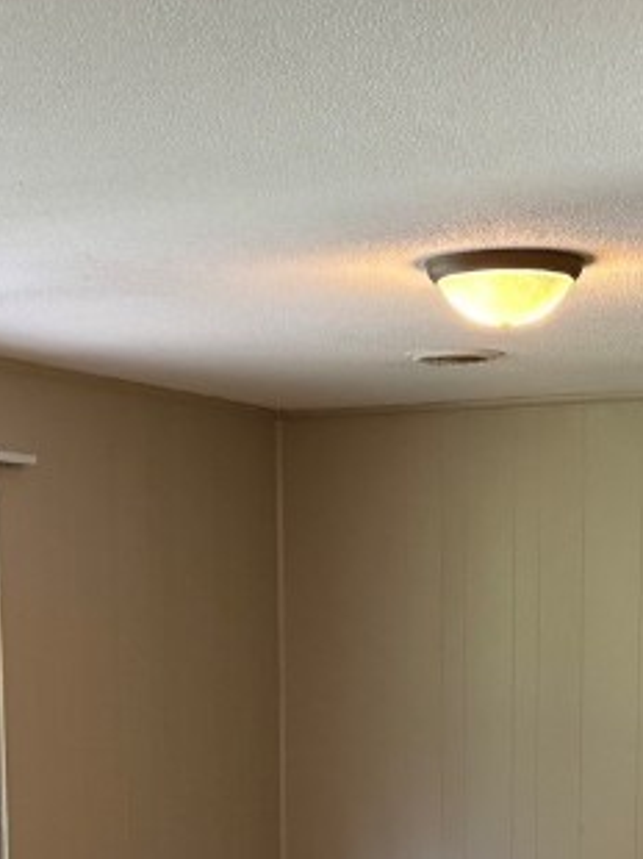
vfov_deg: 21.6
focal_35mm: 86
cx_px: 385
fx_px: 2133
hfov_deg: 17.1
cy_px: 950
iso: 200
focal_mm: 5.96
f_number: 1.6
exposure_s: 1/60
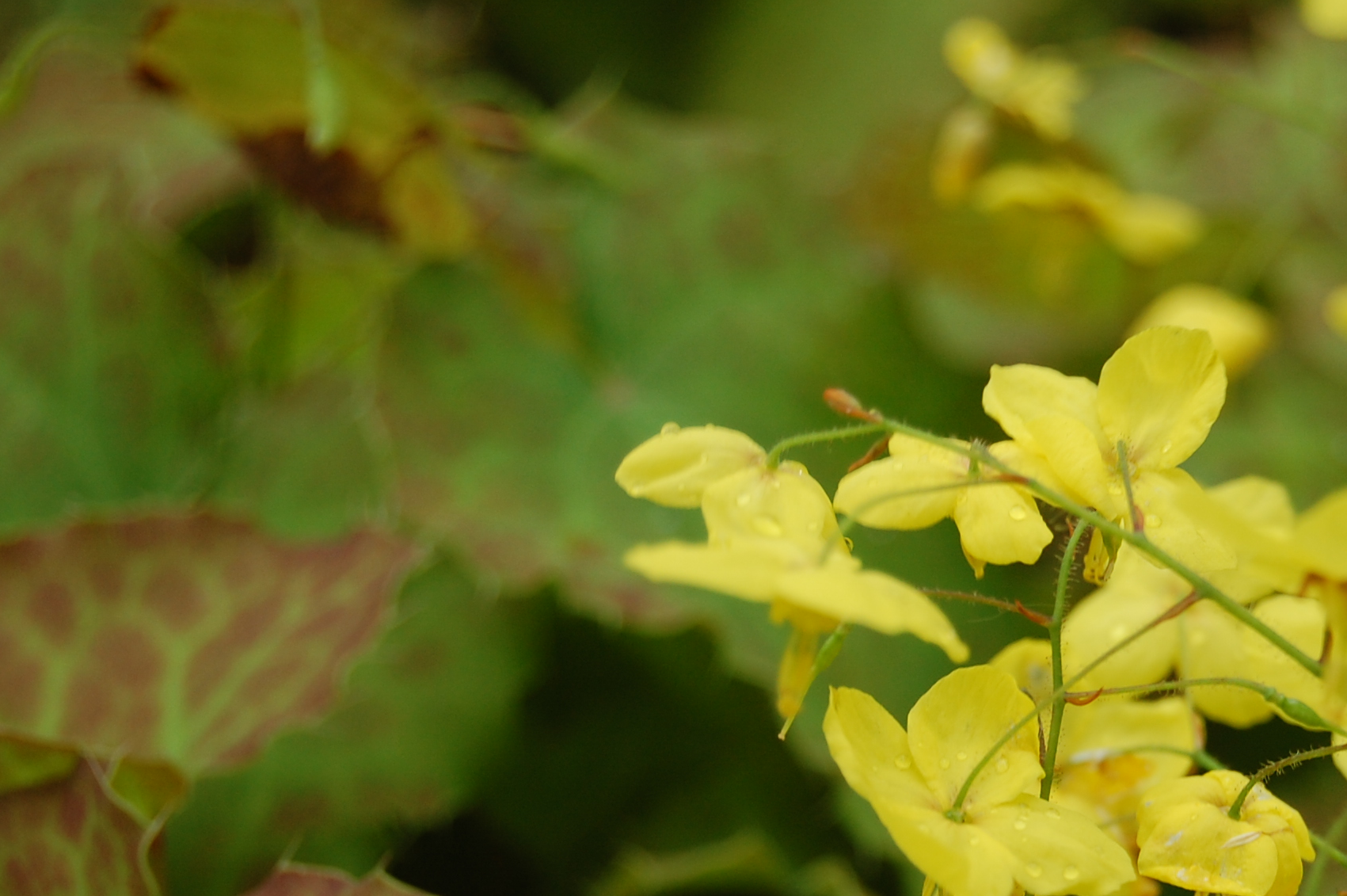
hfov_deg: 14.0
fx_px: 5454
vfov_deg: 9.4
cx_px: 1104
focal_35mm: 146
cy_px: 728
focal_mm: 55
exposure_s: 1/125
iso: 220
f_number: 5.6
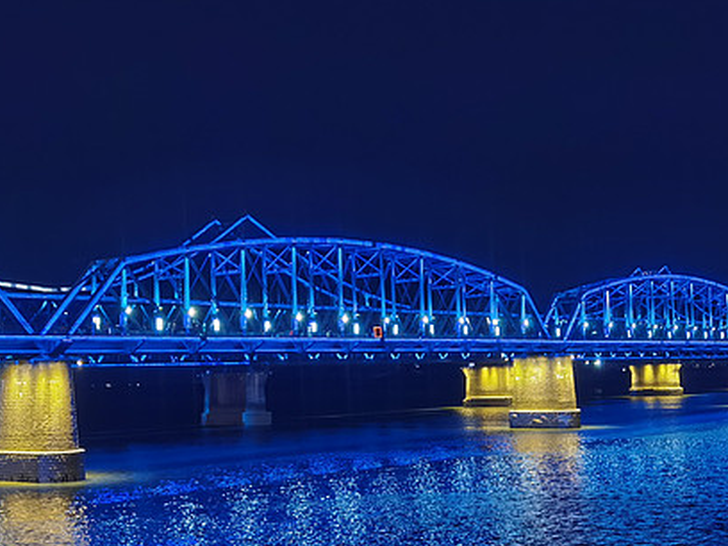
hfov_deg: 36.1
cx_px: 334
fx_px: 1115
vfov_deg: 27.4
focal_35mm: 53
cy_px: 344
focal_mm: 6.71
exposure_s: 1/25
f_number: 1.9
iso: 400
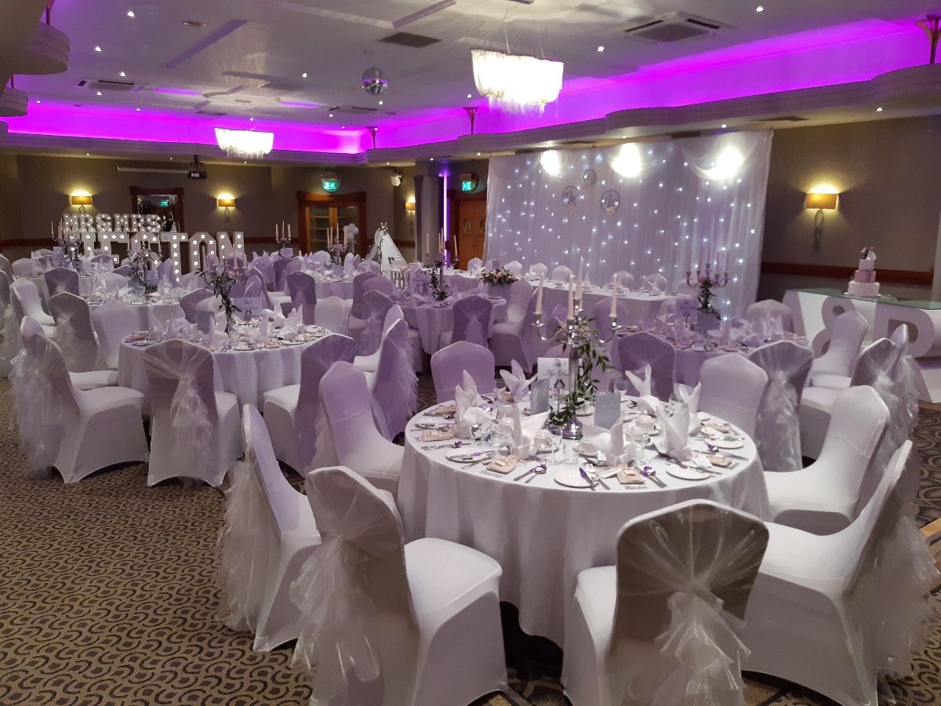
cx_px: 470
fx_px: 707
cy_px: 353
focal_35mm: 26
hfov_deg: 67.3
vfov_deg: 53.1
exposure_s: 1/50
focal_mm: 3.92
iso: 200
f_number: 1.7
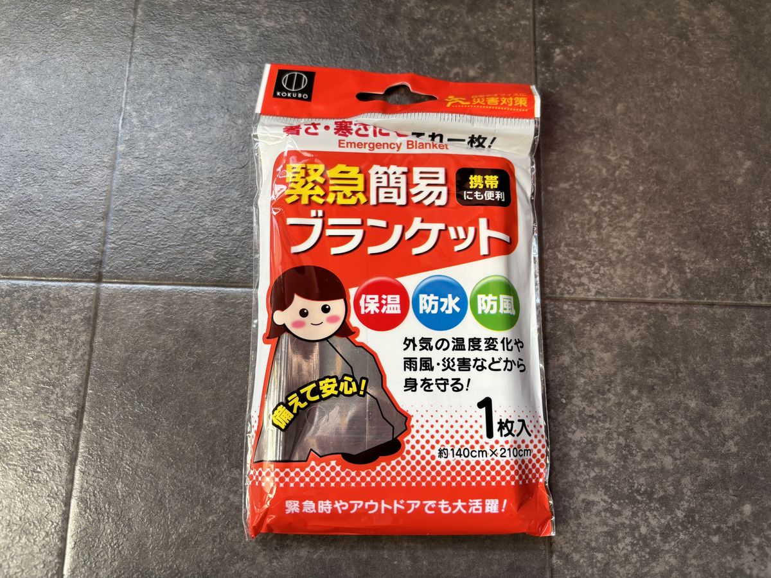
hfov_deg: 67.3
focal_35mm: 26
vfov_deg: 53.1
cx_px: 386
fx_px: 579
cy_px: 289
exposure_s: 1/121
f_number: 1.6
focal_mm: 5.96
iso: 64
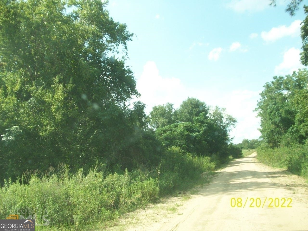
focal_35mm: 34
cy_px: 116
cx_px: 154
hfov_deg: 54.0
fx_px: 303
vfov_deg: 41.8
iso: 64
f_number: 2.8
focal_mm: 5.7
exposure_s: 1/324
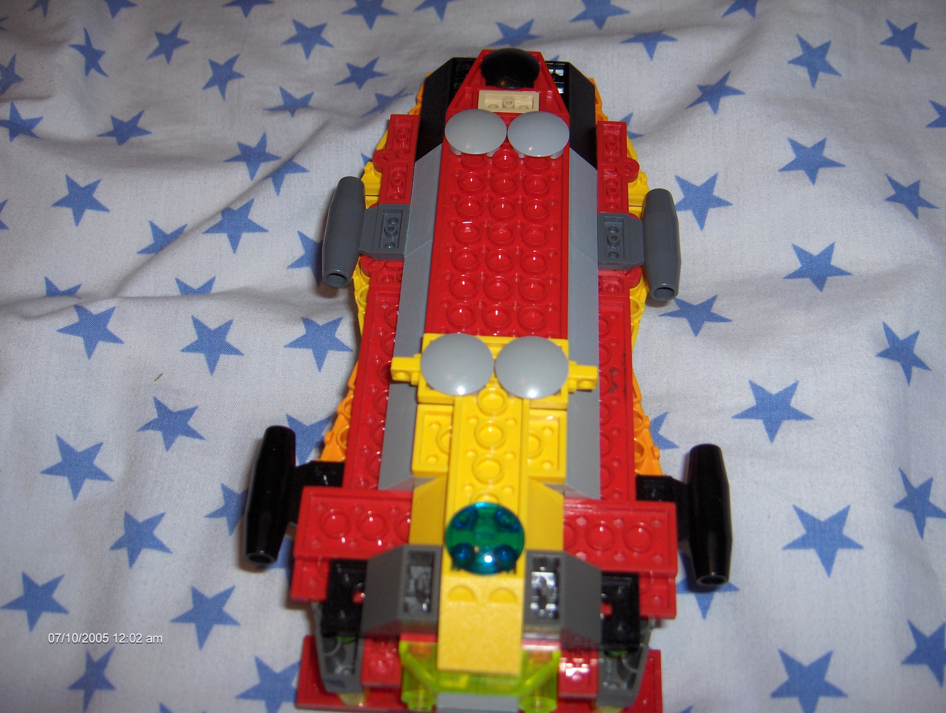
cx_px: 473
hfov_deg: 47.8
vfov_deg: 36.9
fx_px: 1067
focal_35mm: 39
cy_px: 356
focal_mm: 8
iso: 100
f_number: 2.8
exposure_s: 1/60
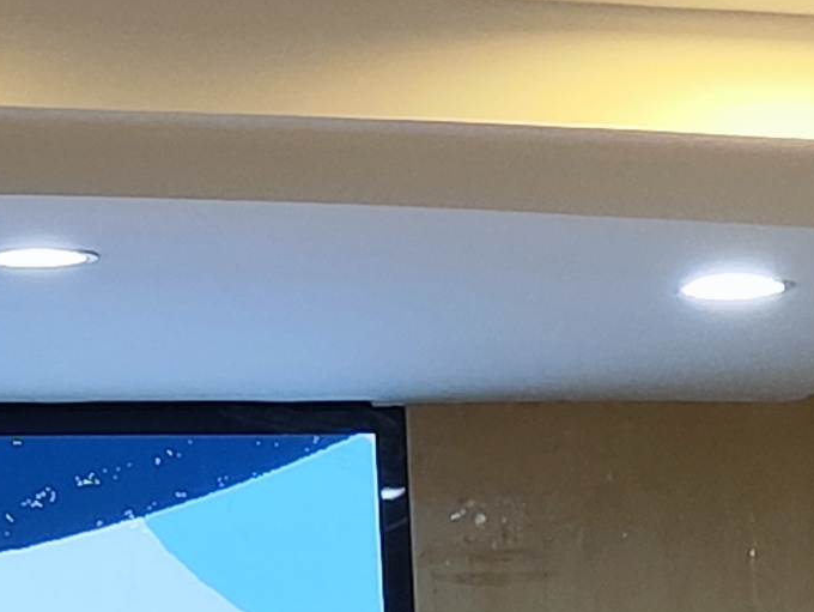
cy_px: 196
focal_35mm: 170
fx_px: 4000
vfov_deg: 8.7
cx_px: -1229
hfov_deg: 10.0
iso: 107
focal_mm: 4.71
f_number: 1.79
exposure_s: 1/50
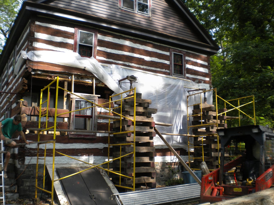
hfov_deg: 52.6
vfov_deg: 40.7
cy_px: 102
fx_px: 277
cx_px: 137
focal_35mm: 35
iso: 80
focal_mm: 6.3
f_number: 4.6
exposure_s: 1/254
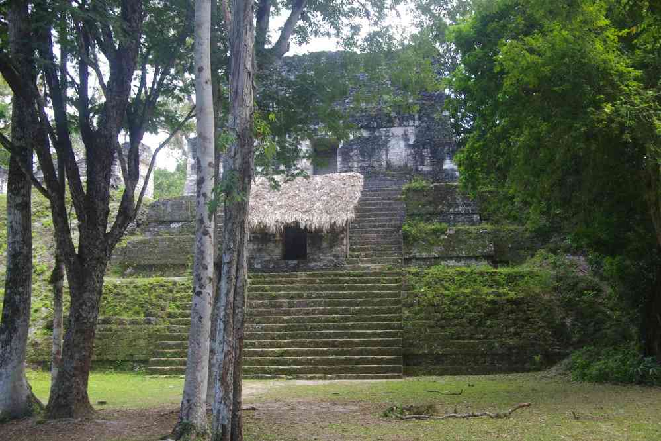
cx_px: 330
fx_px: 900
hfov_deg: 40.3
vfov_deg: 27.5
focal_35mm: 49
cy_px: 220
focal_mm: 32.5
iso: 800
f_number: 6.3
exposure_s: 1/60
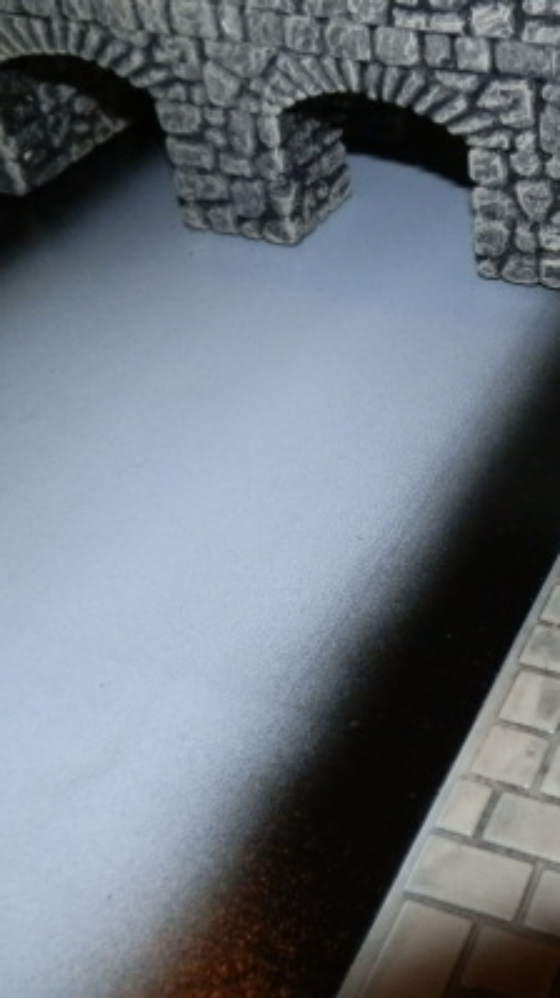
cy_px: 500
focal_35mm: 41
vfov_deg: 49.4
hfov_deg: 26.9
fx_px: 1084
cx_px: 598
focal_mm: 5
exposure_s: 1/30
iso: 400
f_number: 9.3
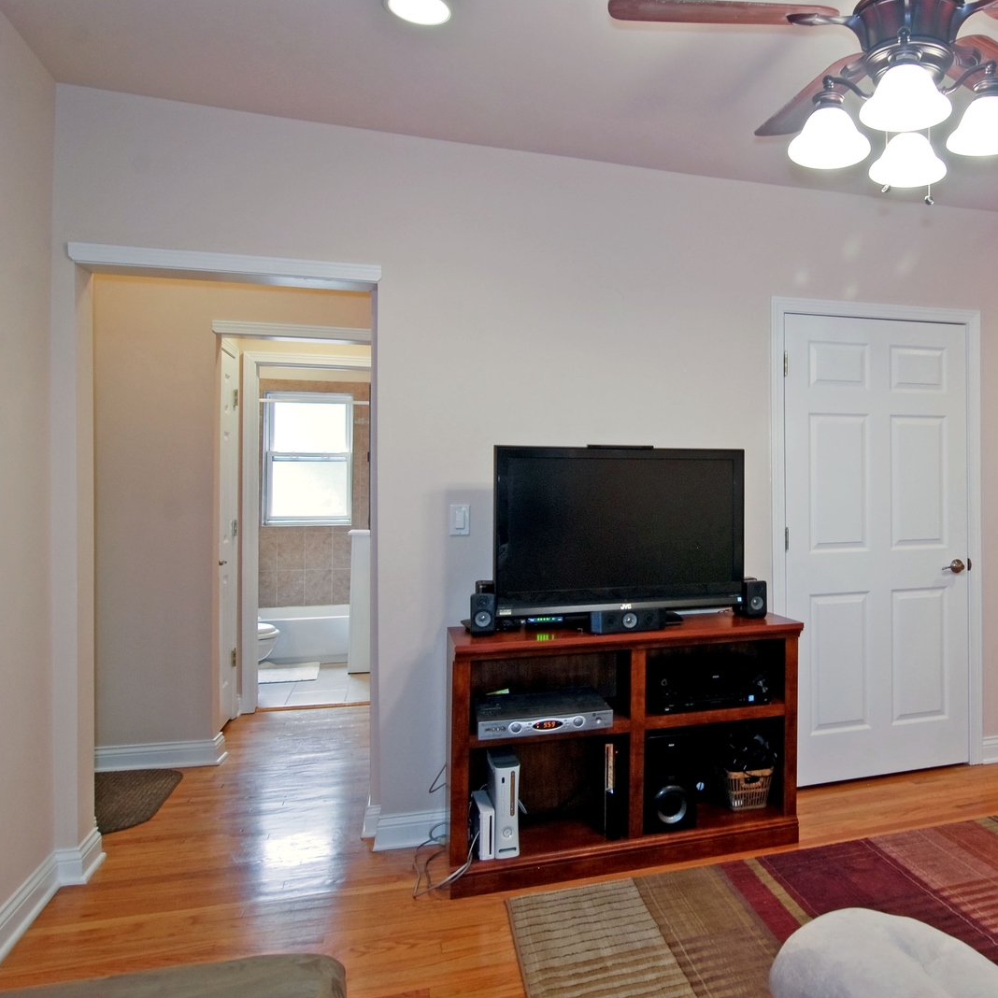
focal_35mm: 27
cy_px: 503
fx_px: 881
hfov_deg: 56.2
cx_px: 746
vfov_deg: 59.1
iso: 200
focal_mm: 14
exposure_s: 1/4
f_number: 8
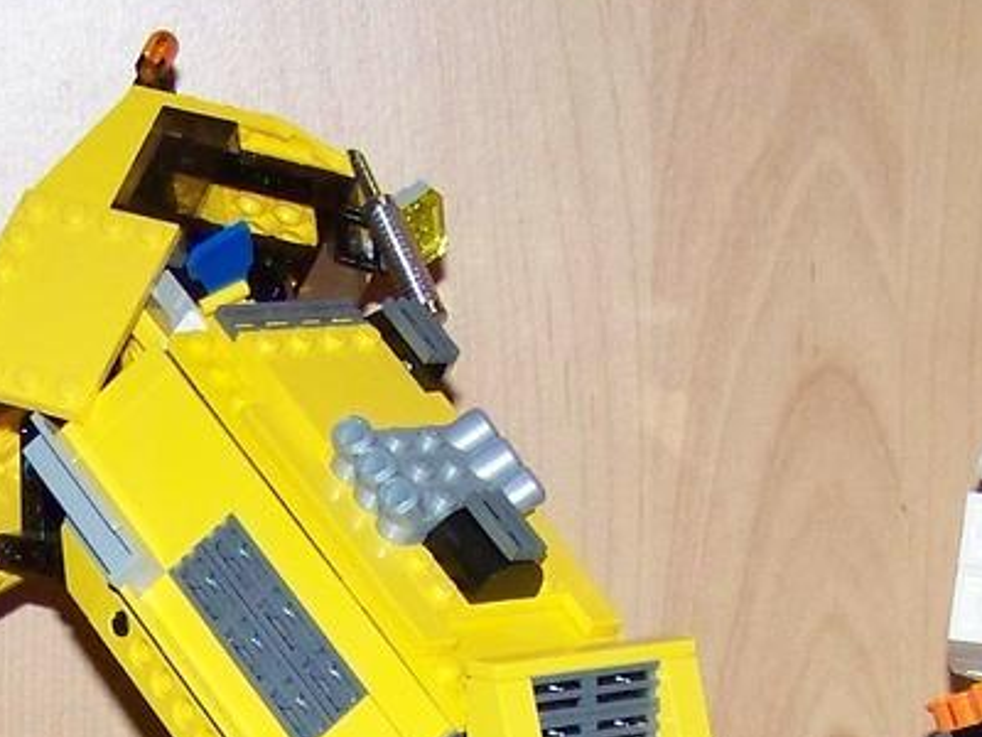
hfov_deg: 13.5
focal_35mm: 146
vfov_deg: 9.7
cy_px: 1226
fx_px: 4142
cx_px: 260
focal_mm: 6.3
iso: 200
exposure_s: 1/30
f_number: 2.8
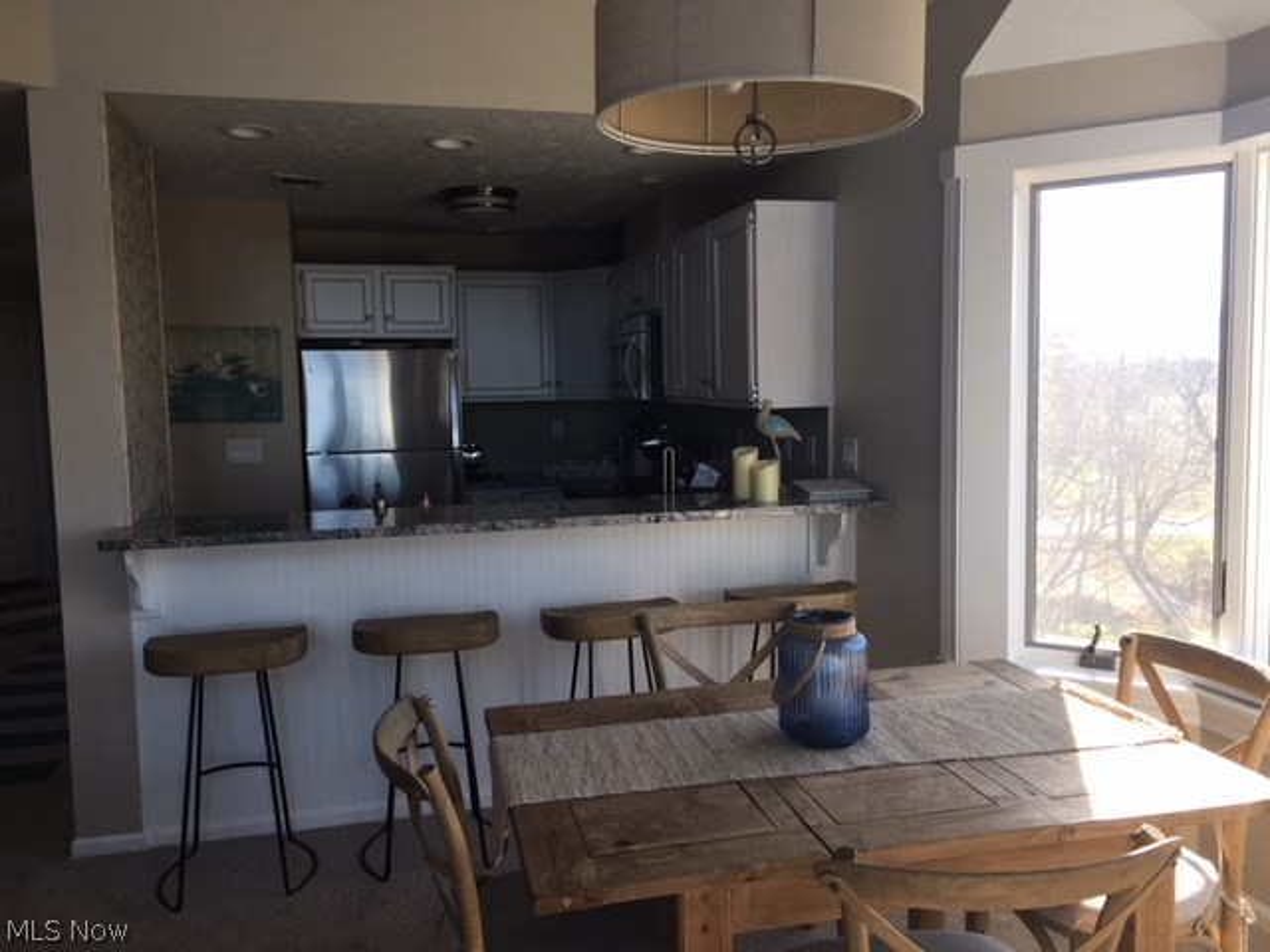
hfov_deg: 61.7
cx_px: 635
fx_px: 1064
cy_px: 476
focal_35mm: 29
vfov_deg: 48.2
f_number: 2.2
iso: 25
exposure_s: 1/120
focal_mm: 4.15
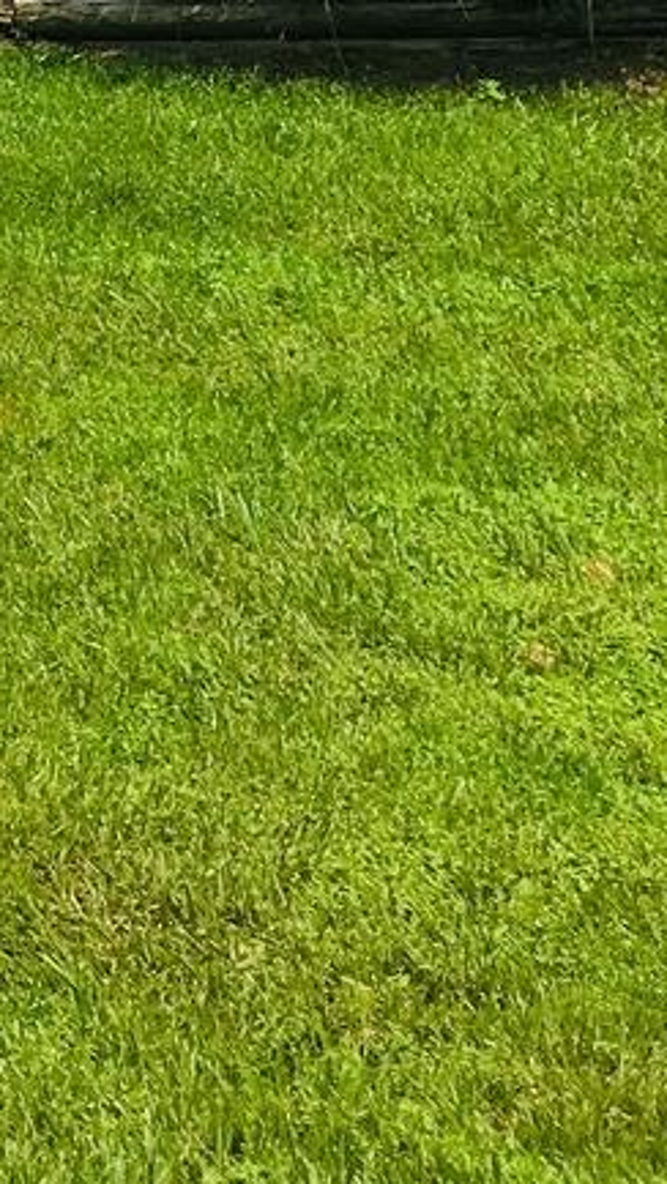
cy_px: -897
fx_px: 3517
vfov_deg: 16.3
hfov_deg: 9.7
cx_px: -902
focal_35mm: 112
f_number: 2.2
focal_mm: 4.15
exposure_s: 1/916
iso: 25
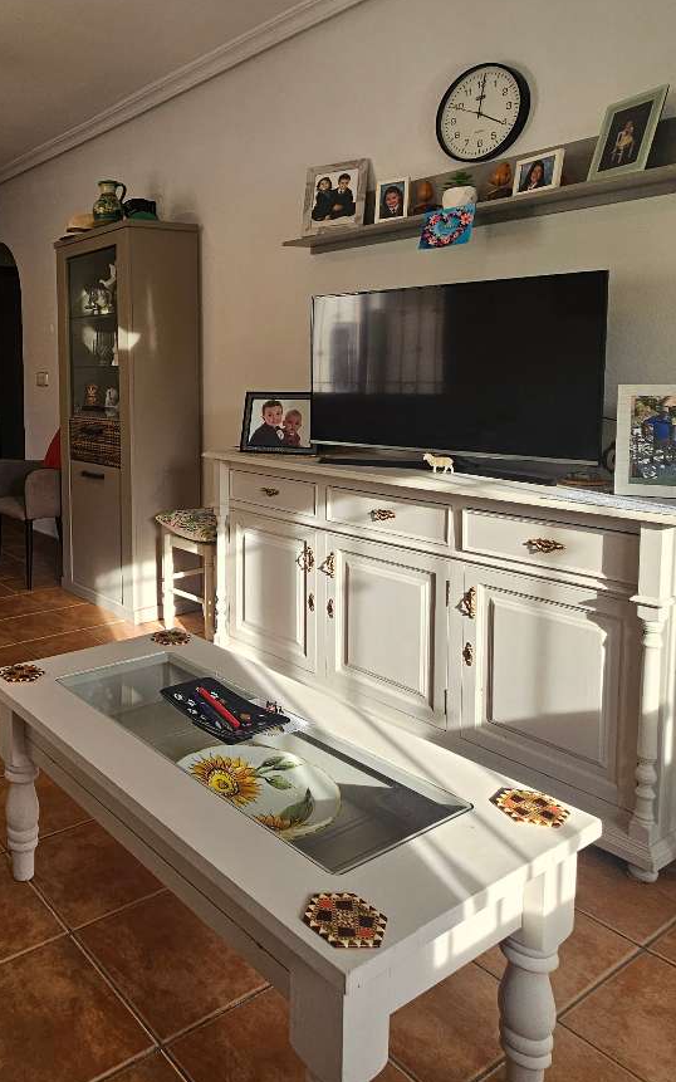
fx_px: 708
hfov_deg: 46.9
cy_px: 428
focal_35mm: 24
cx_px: 92
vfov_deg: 73.9
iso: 50
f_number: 2.2
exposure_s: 1/176
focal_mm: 2.2
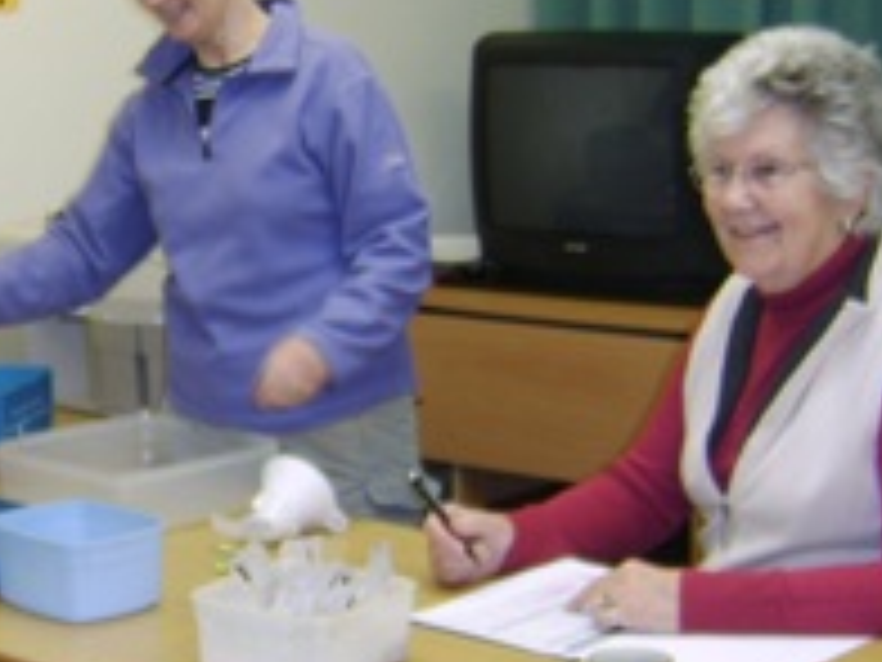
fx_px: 1809
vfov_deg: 20.7
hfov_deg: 26.7
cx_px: 144
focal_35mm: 71
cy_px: 288
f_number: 2.7
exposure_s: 1/30
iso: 71
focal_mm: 8.13
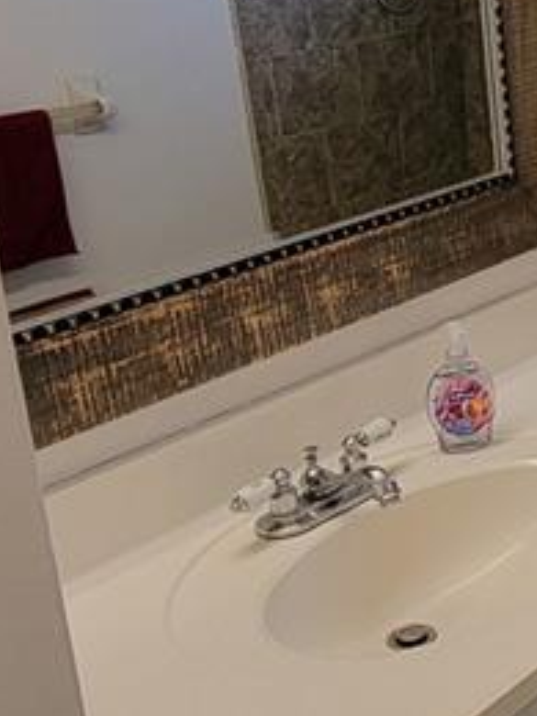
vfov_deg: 31.7
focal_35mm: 60
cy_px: 201
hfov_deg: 20.5
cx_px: 829
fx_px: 1241
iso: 50
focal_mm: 2.2
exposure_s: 1/60
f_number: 2.2
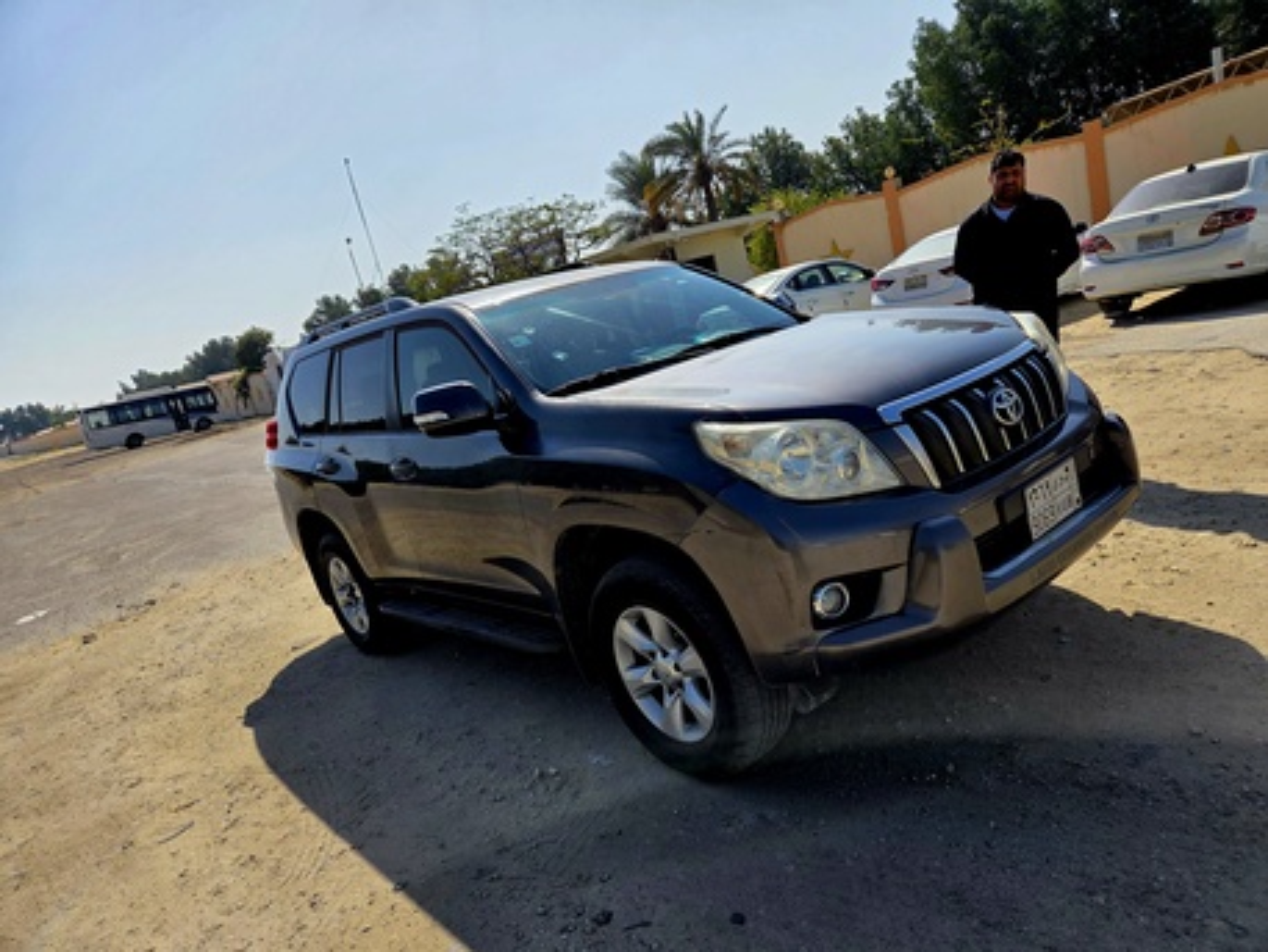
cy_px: 476
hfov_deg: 73.9
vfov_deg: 58.9
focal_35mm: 23
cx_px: 634
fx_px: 843
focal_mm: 5.4
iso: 80
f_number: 1.8
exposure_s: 1/10000
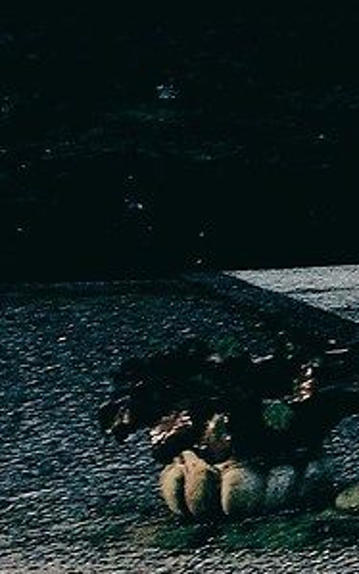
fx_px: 2114
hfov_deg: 5.4
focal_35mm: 135
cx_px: 2073
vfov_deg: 14.6
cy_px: -240
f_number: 7.1
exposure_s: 1.6
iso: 100
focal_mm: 11
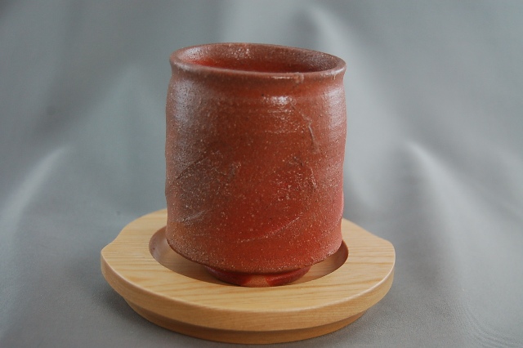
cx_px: 262
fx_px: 828
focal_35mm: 57
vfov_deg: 23.8
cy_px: 174
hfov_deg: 35.1
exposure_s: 1/30
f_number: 5
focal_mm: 38
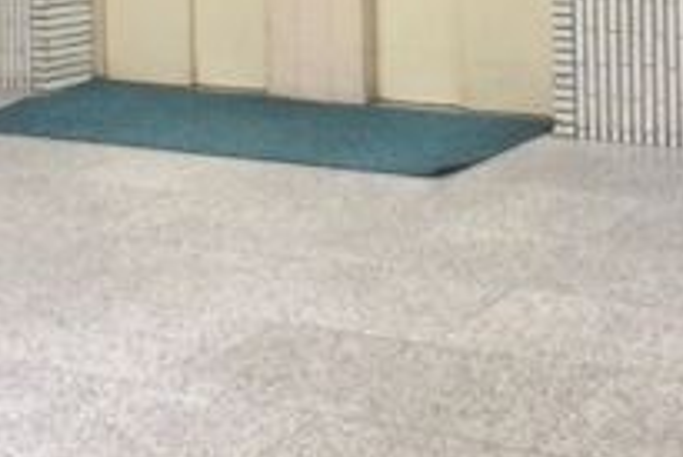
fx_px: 1785
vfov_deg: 13.8
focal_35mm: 94
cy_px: -200
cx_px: 476
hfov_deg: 21.6
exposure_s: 1/33
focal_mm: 4.15
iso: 250
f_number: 2.2
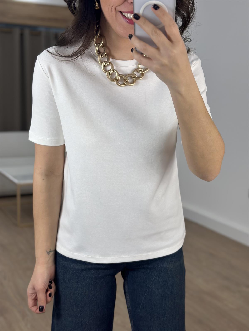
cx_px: 124
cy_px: 166
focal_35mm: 48
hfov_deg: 30.3
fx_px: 460
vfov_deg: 39.7
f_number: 1.78
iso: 80
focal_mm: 6.86
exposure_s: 1/458
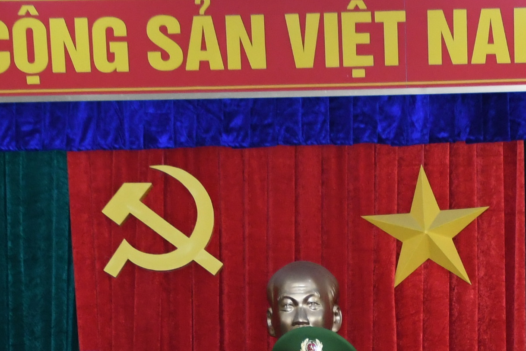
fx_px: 3156
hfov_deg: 9.5
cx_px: 387
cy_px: 479
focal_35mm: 216
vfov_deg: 6.3
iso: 1600
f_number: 4.5
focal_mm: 42
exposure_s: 1/200
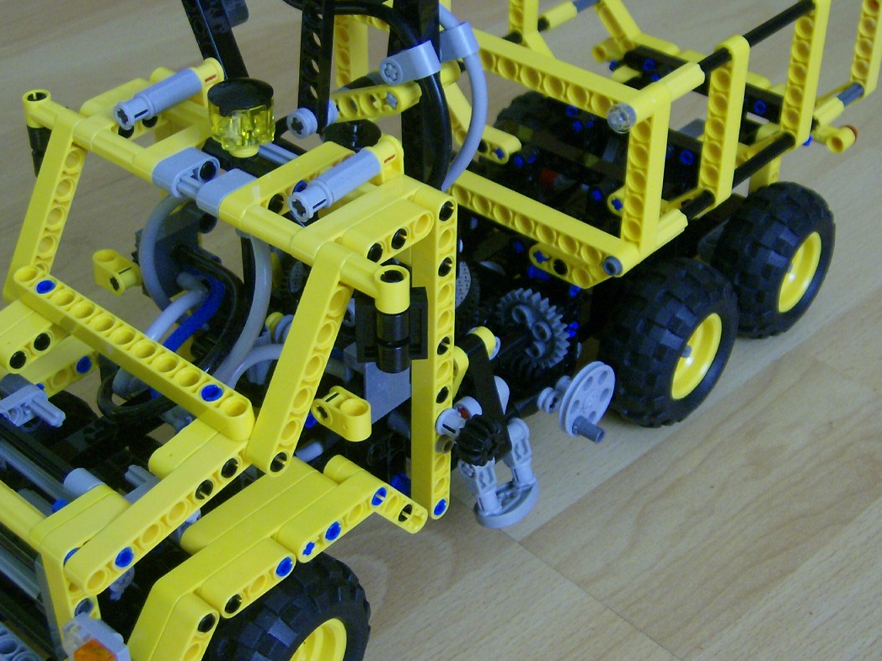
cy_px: 301
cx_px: 430
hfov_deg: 34.9
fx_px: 1401
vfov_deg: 26.5
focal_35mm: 55
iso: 100
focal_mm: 6
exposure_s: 1/84.1
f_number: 2.8
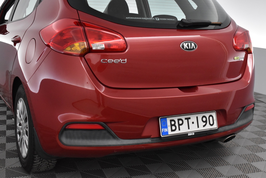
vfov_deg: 29.0
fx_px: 344
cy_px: 89
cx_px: 133
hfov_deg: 42.3
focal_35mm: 46
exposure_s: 1/125
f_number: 5.6
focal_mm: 31
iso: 3200
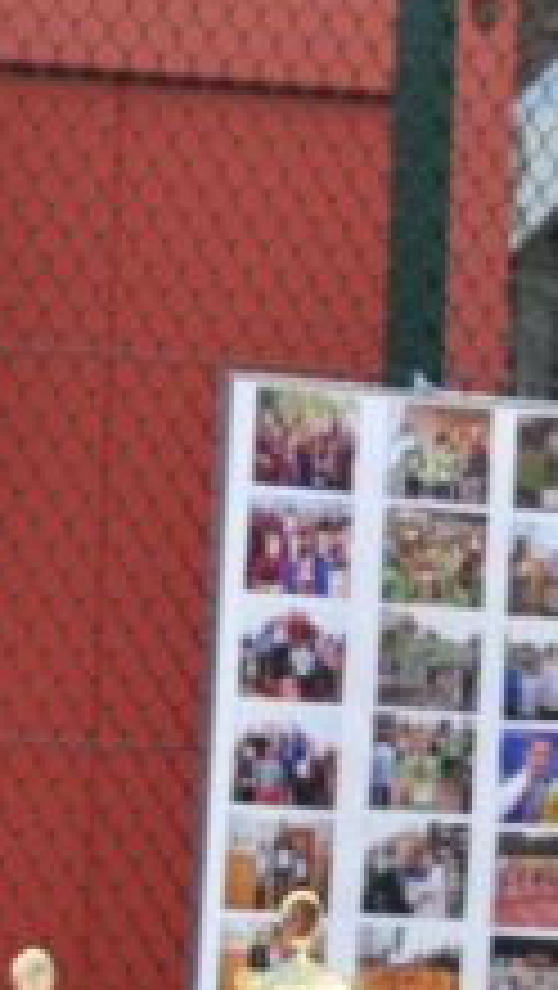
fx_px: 12762
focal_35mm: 486
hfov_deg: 2.5
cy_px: 1001
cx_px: 1386
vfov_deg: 4.4
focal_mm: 85
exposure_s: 1/60
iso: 1000
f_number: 6.3
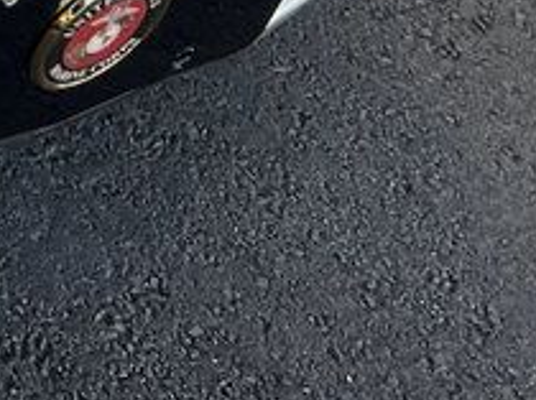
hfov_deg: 12.4
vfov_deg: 10.7
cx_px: -740
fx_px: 1964
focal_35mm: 127
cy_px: -405
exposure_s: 1/791
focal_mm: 5.7
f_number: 1.5
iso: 50
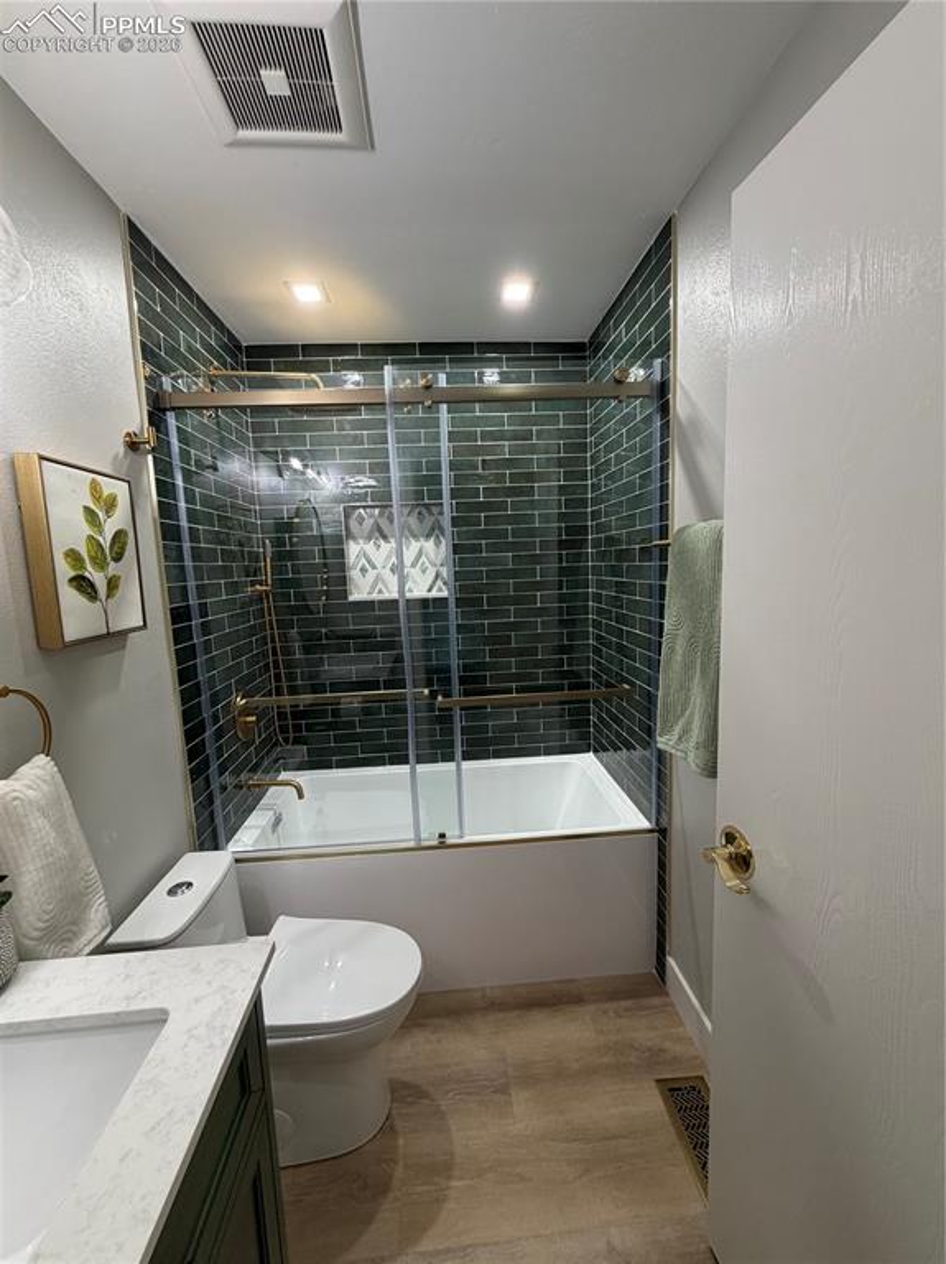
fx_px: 511
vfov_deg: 102.1
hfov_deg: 85.6
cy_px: 632
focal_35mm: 14
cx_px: 473
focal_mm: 2.22
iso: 200
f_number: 2.2
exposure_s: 1/60
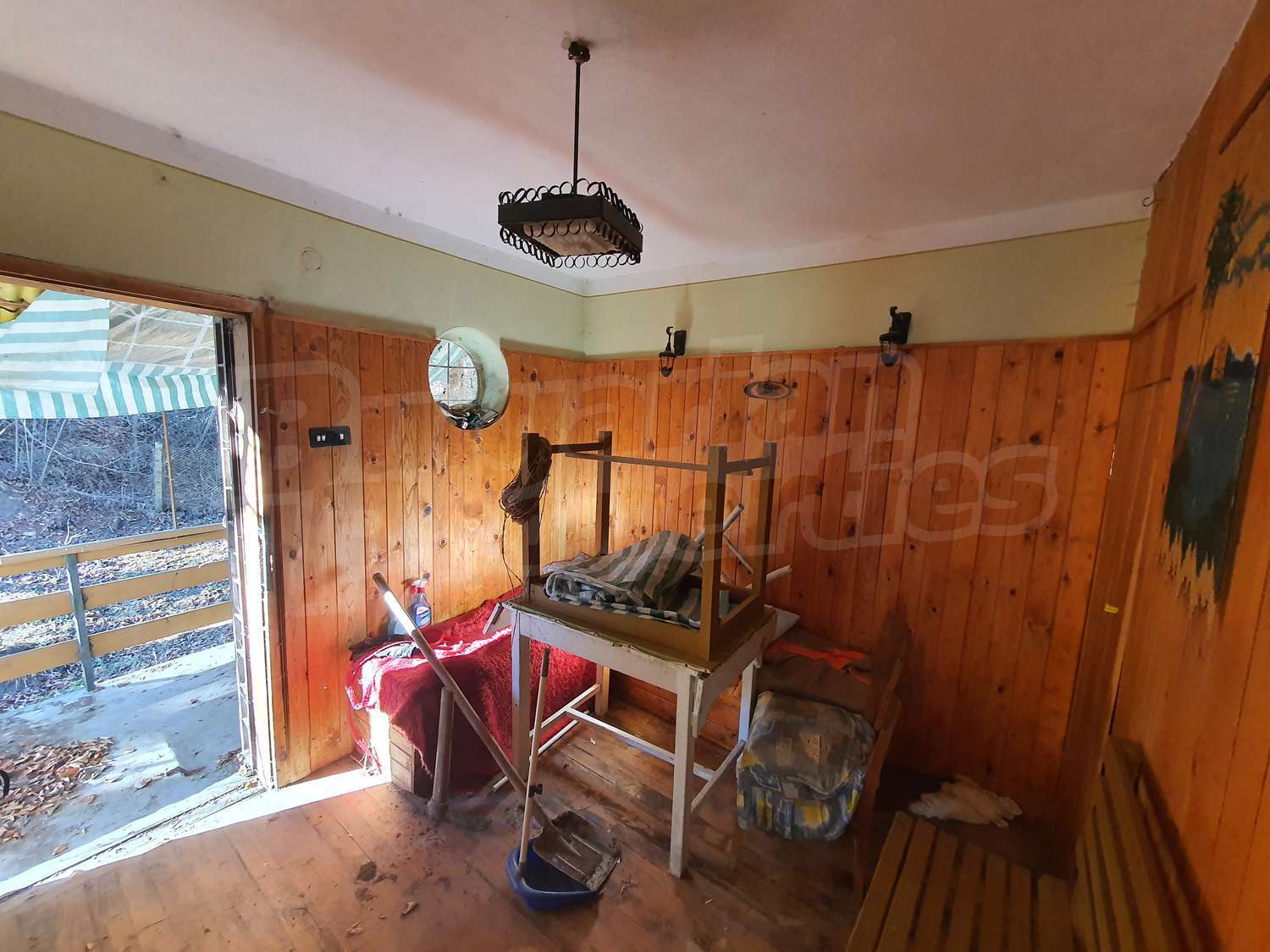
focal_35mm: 13
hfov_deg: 106.2
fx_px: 477
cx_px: 635
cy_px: 476
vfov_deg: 89.9
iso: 250
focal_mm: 1.8
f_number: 2.2
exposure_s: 1/50
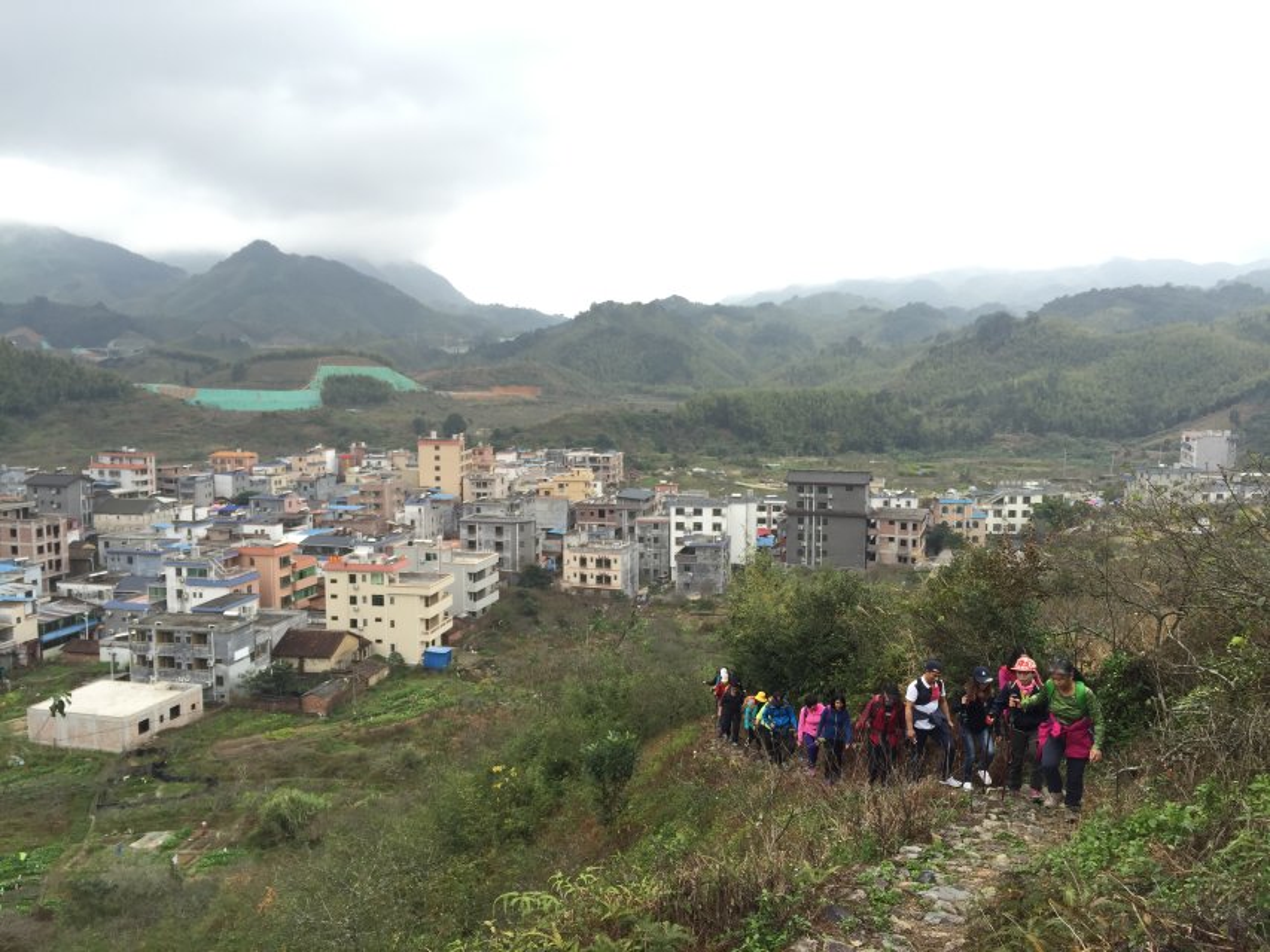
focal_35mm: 29
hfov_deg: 61.7
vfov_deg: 48.2
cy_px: 476
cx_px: 635
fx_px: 1064
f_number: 2.2
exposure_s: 1/187
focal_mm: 4.15
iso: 32
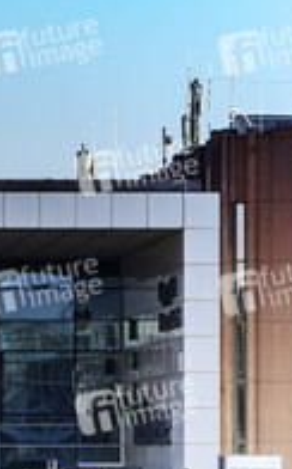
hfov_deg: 4.4
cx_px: -166
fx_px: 3742
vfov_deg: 7.2
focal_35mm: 293
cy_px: 347
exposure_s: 1/2000
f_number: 2.8
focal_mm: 125
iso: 200
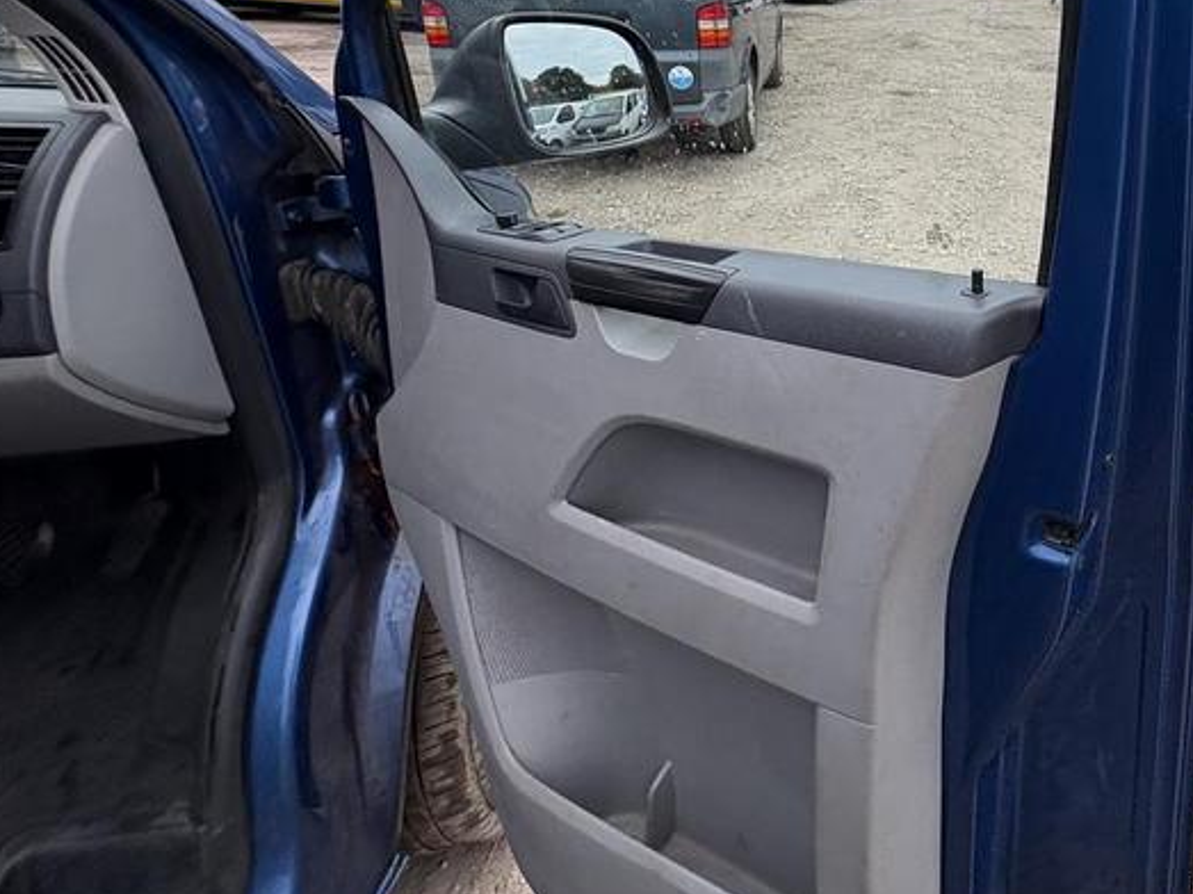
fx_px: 827
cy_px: 230
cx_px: 1006
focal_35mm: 24
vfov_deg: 54.3
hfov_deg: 63.3
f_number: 2.2
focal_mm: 2.22
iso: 40
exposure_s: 1/172
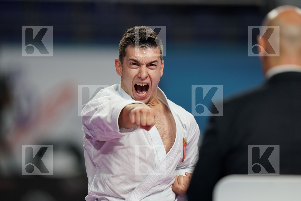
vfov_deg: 3.4
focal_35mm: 400
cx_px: 150
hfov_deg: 5.2
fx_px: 3344
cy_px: 100
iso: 800
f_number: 2.8
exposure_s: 1/500
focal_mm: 400
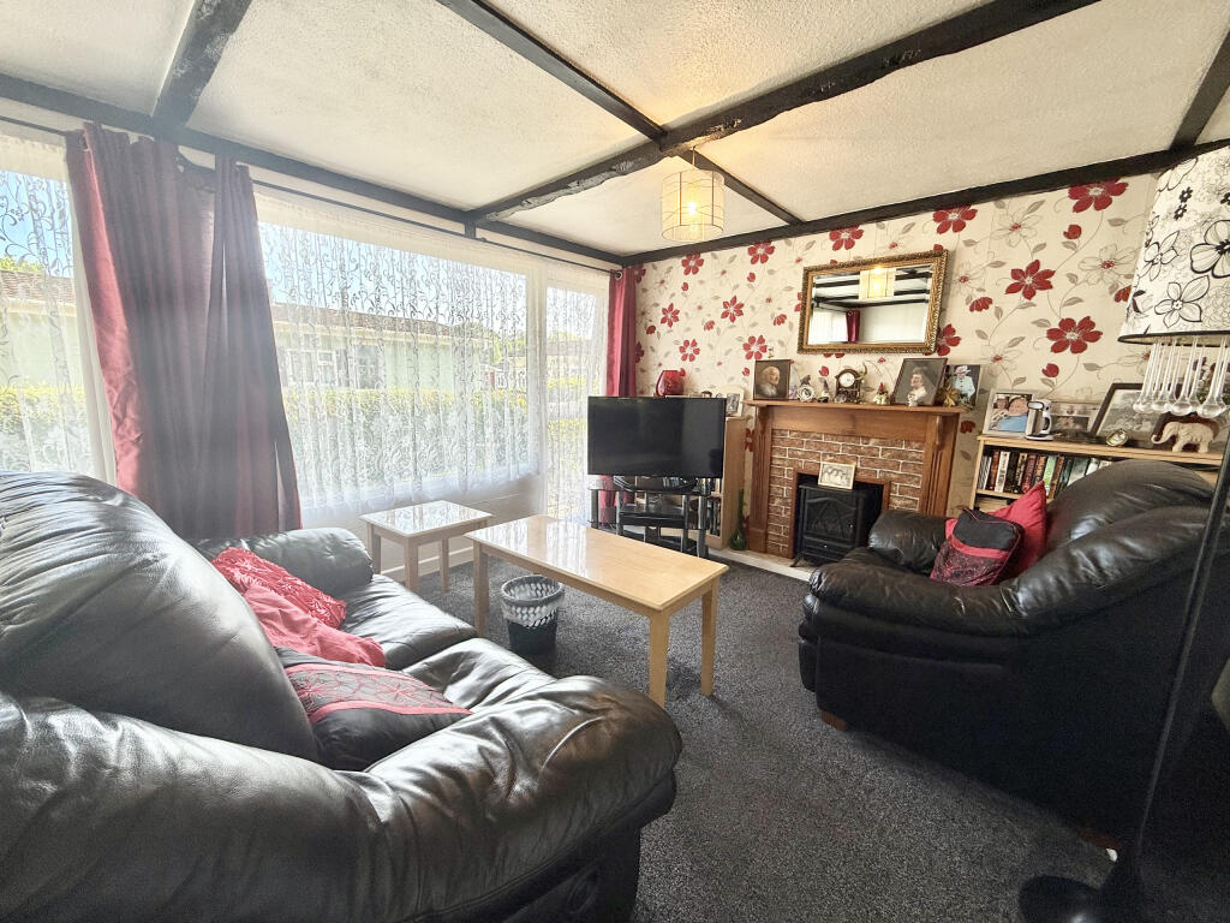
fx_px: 497
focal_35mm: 14
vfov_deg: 85.7
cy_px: 462
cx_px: 615
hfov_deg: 102.1
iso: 50
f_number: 2.2
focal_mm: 2.22
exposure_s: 1/110
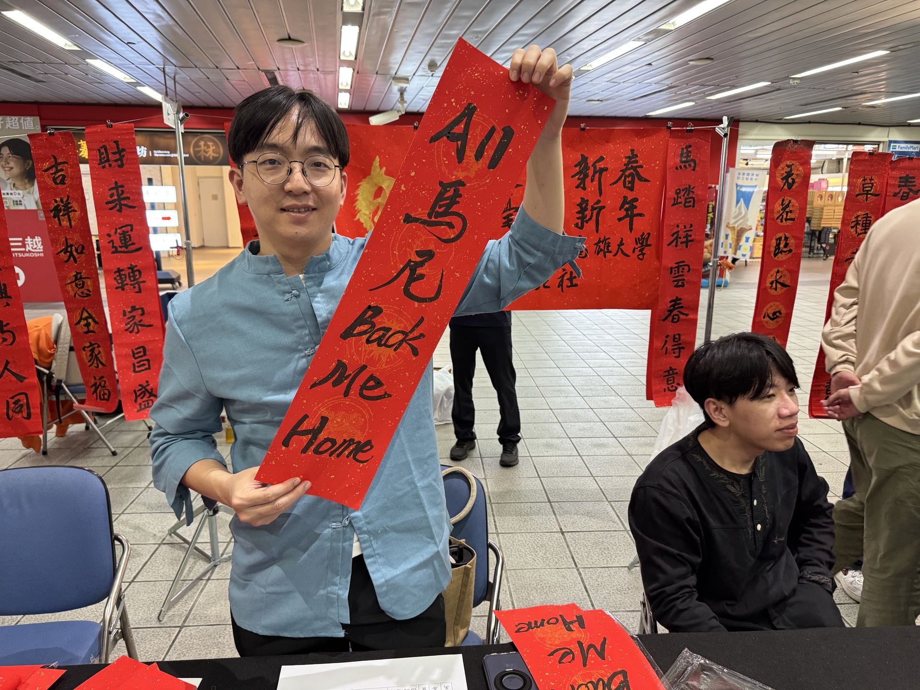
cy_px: 345
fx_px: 638
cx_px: 460
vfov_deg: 56.8
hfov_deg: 71.6
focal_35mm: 24
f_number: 1.78
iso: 320
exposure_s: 1/60
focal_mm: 6.76
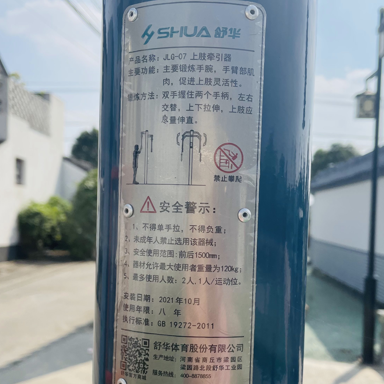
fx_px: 527
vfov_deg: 39.8
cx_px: 209
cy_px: 231
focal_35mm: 42
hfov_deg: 40.0
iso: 32
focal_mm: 4.2
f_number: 1.6
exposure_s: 1/6135
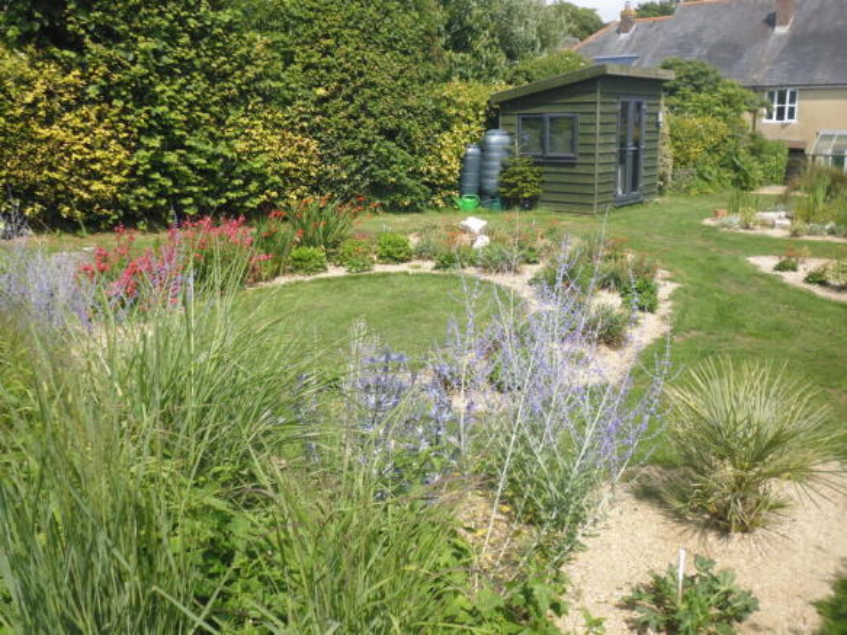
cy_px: 318
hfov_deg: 56.8
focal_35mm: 32
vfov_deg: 44.1
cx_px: 424
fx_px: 783
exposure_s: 1/80
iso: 100
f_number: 10
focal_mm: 5.6
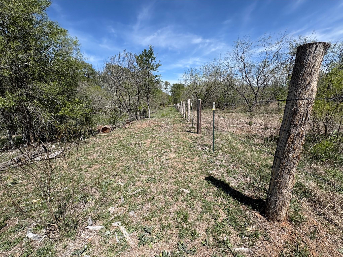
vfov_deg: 85.7
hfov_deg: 102.1
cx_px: 172
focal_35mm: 14
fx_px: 139
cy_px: 128
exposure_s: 1/1789
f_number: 2.2
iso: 50
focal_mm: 2.22
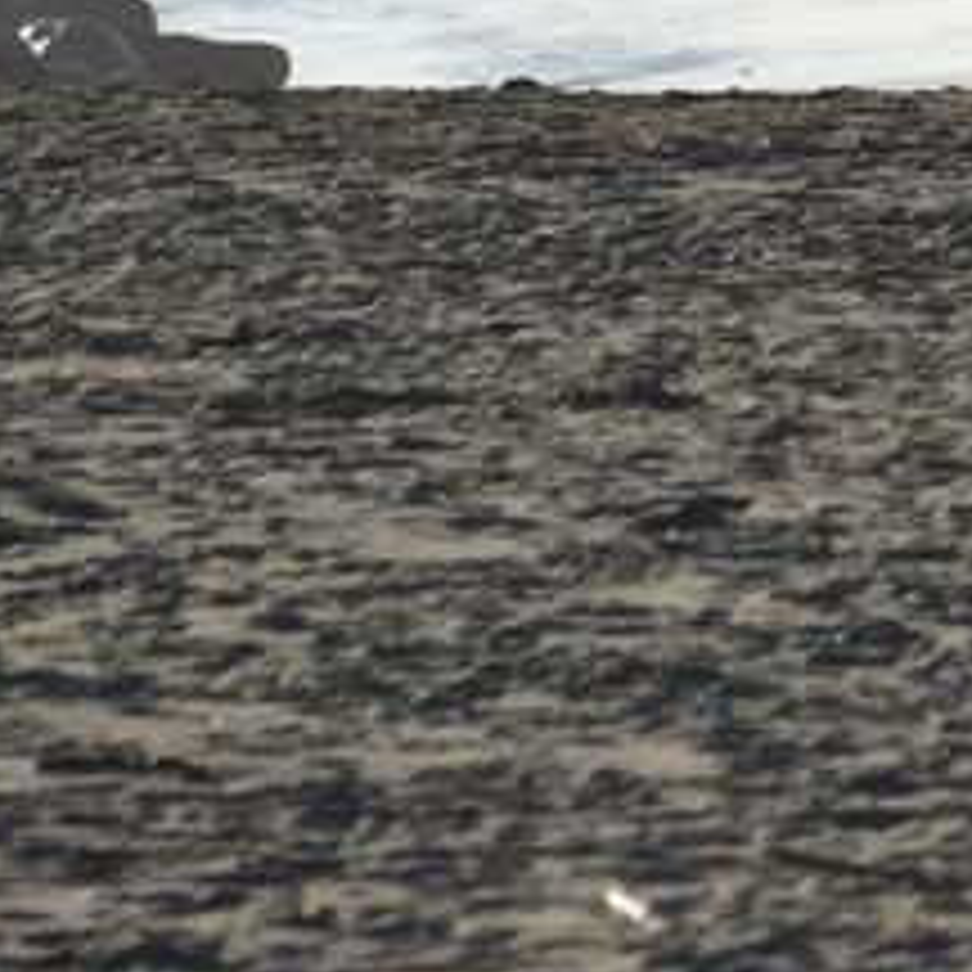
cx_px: 2462
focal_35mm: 958
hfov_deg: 1.8
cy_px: -765
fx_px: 30434
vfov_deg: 1.8
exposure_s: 1/400
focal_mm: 190
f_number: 9
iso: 100
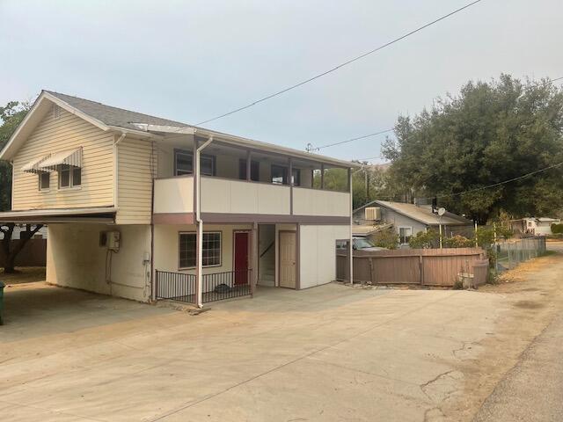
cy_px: 211
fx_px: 423
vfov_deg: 53.1
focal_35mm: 26
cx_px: 282
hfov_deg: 67.3
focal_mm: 5.1
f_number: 1.6
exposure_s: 1/5618
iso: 32
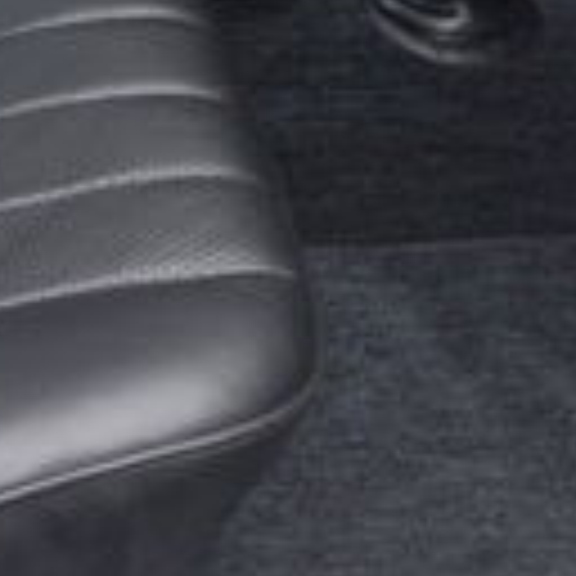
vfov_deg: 9.3
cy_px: -315
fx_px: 3445
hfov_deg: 8.9
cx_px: -644
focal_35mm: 183
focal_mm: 24
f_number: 4.5
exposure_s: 1/80
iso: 500
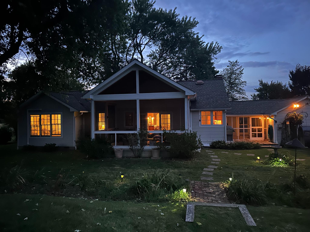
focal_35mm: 24
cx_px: 155
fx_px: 215
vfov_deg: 56.8
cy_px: 116
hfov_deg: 71.6
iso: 1600
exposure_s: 1/9
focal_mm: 6.86
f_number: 1.78
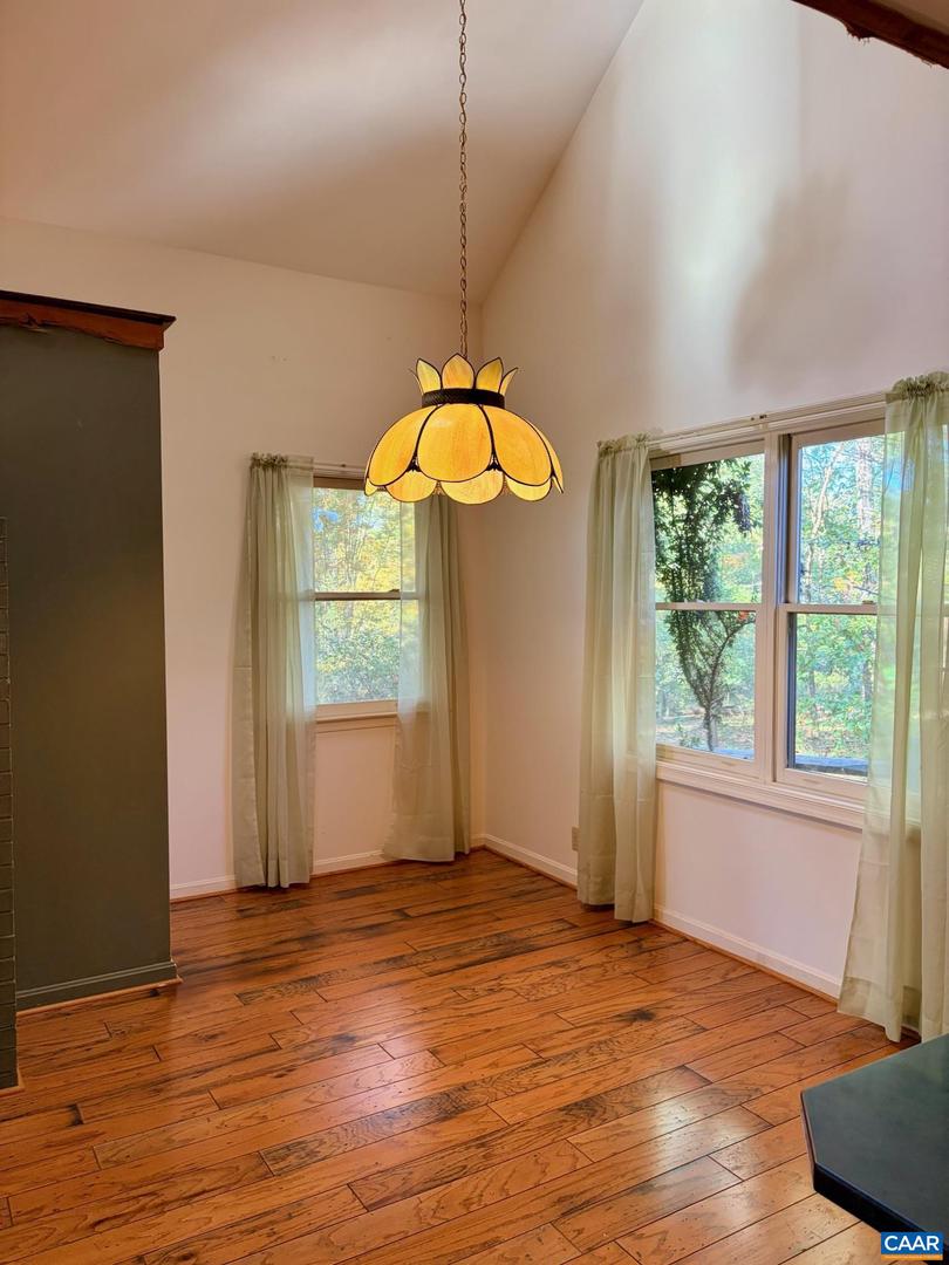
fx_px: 950
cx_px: 474
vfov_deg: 67.3
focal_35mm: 26
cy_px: 632
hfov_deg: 53.1
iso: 125
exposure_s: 1/60
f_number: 1.6
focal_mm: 5.96
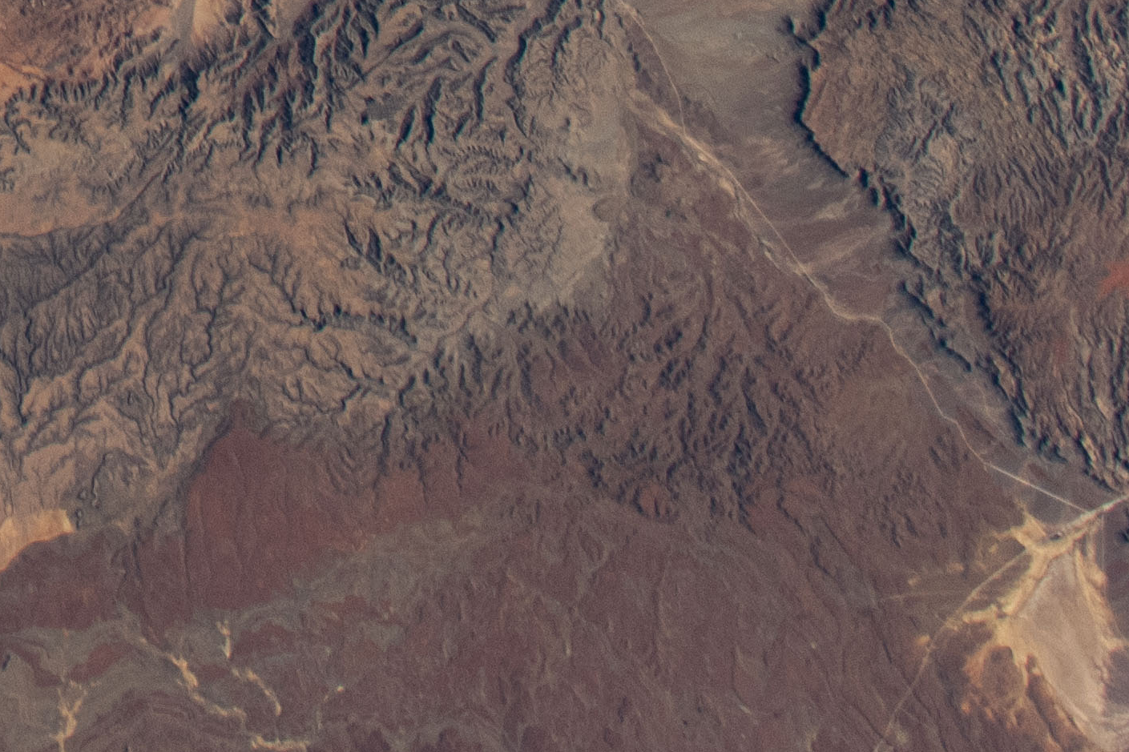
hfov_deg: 6.9
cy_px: -1148
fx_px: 9187
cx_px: -905
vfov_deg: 4.6
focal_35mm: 293
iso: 640
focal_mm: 50
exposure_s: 1/800
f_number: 9
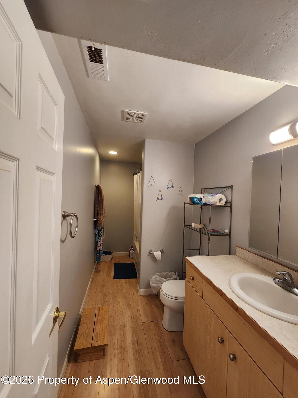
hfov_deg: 89.9
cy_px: 199
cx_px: 149
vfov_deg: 106.2
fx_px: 149
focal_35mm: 13
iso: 250
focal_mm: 2.2
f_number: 2.2
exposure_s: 1/60
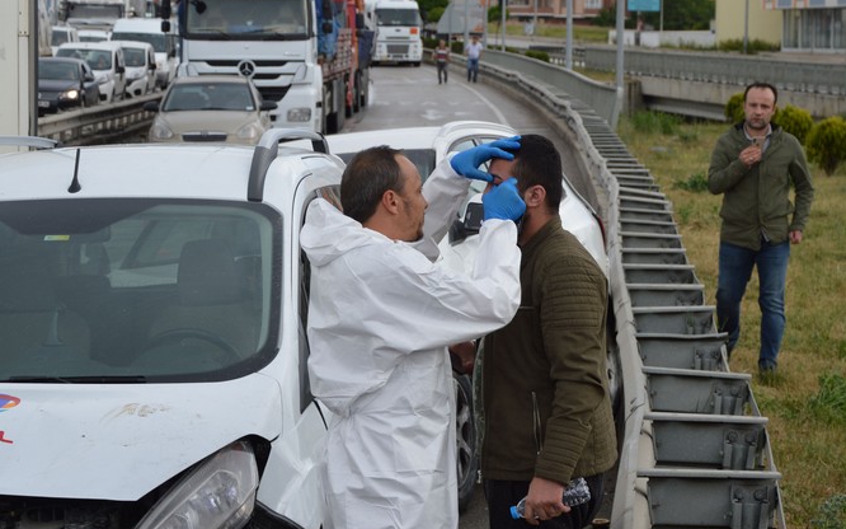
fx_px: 1844
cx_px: 423
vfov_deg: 16.3
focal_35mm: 80
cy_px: 255
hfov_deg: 25.8
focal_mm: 52
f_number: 6.3
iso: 100
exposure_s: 1/160
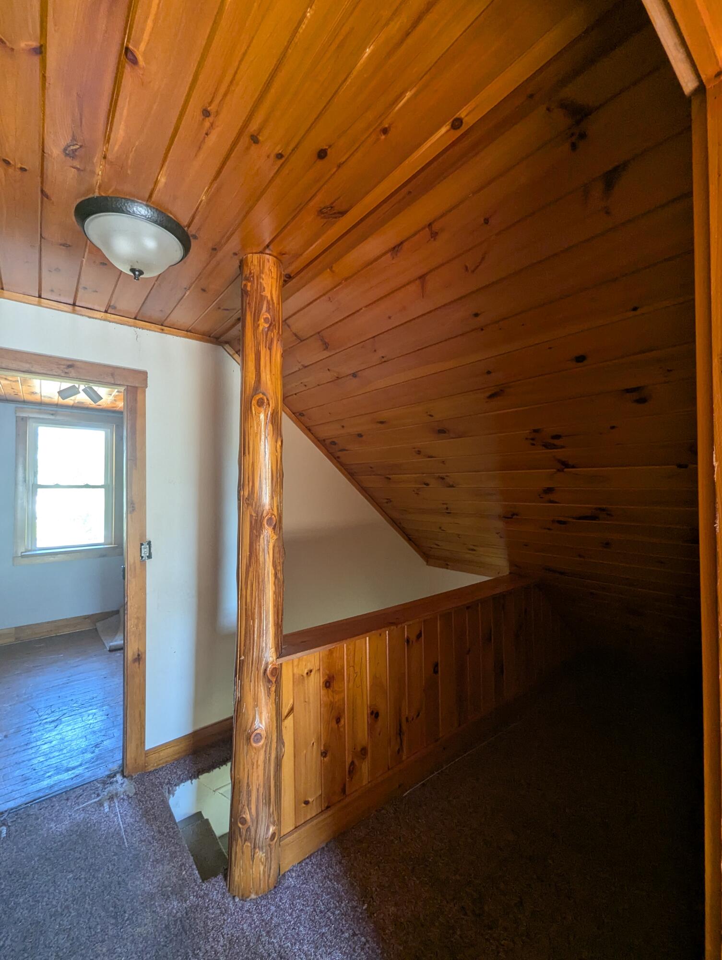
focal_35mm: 13
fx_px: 361
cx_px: 361
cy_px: 480
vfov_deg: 106.1
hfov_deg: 90.0
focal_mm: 1.95
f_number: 2.2
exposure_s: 1/46.5
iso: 182
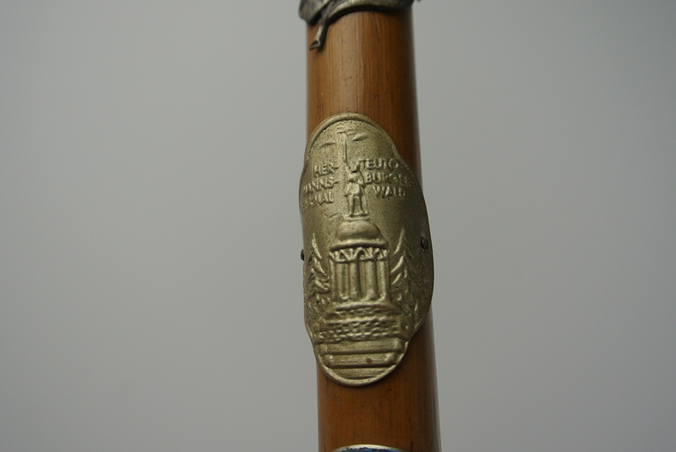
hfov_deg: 49.5
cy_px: 226
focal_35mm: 39
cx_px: 338
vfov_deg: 34.3
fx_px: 733
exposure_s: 1/125
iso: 280
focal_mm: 14.5
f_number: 4
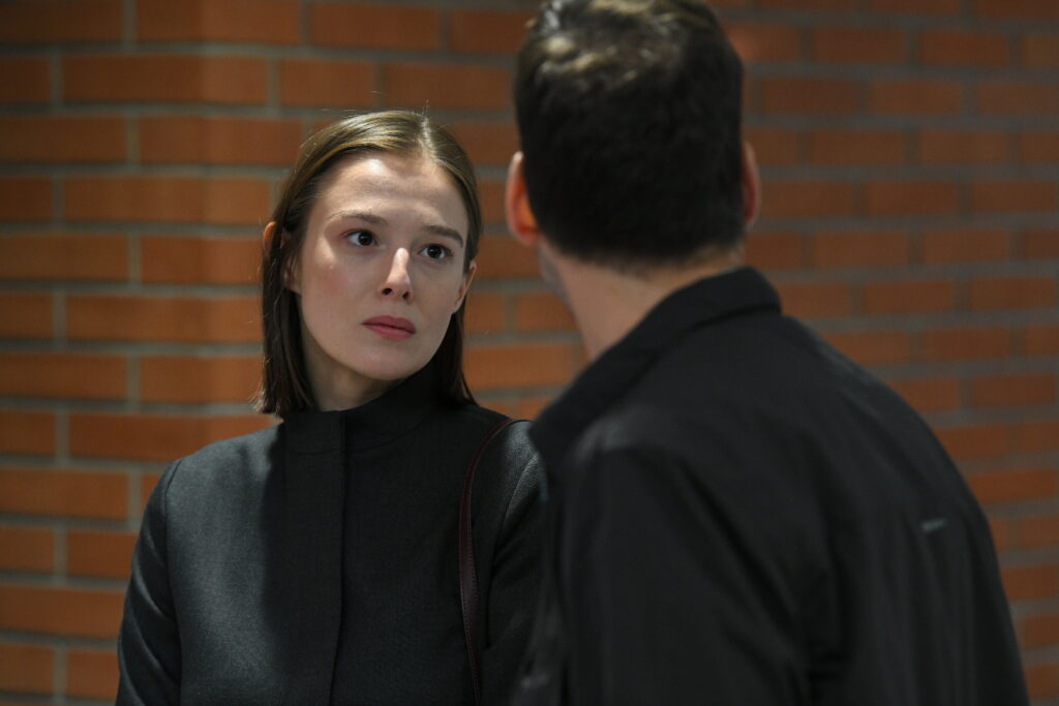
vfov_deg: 10.2
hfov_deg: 15.2
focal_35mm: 135
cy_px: 353
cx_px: 530
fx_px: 3972
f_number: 4
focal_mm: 135
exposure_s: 1/200
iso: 3200
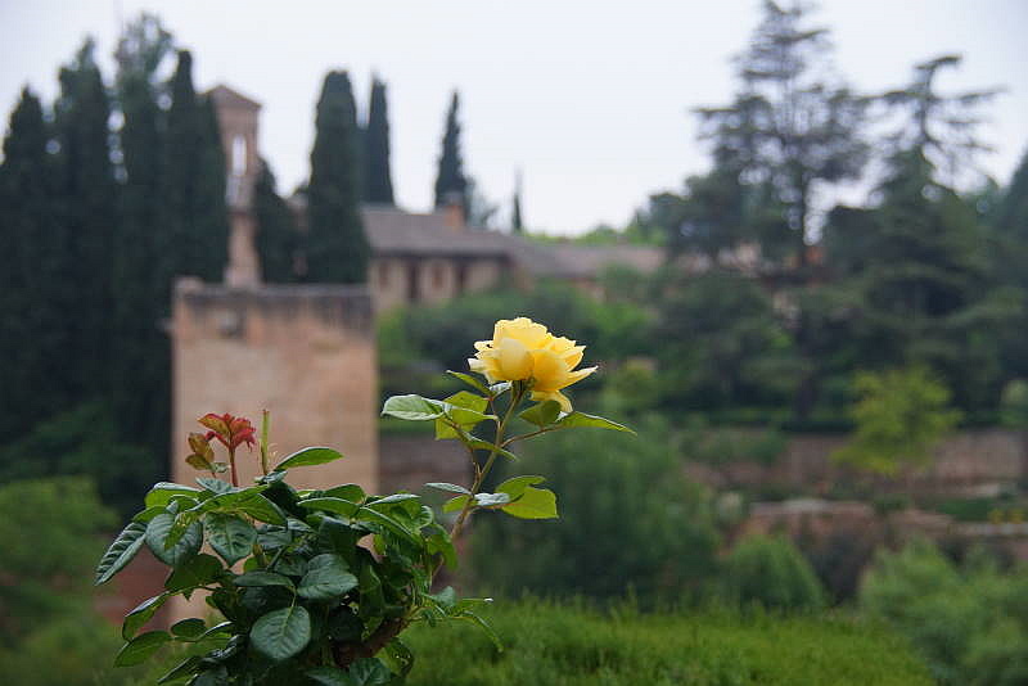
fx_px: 2571
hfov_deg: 22.6
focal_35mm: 90
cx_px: 514
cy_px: 343
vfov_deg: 15.2
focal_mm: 60
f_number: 5
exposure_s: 1/100
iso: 640
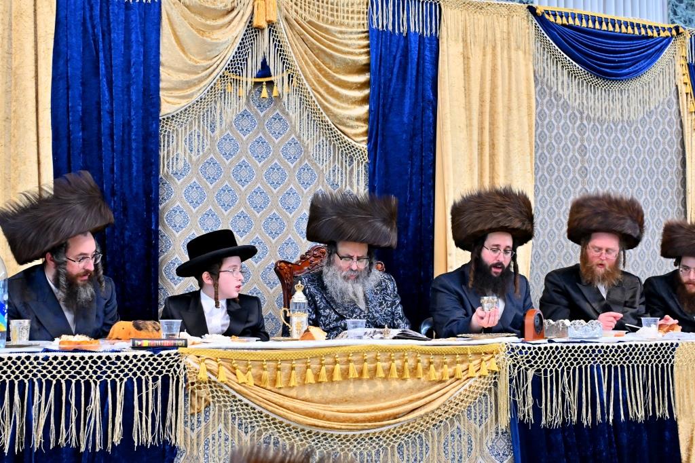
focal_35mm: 41
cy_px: 232
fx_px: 791
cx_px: 348
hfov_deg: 47.4
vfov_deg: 32.6
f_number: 4
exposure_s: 1/160
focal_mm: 27.5
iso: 640
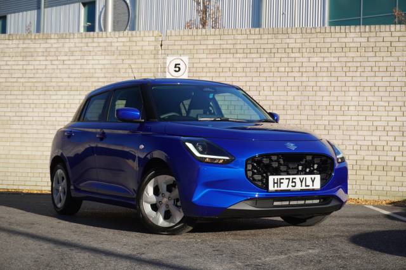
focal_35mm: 63
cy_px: 135
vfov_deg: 21.5
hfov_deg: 31.9
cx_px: 203
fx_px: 710
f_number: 5.6
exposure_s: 1/160
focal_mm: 42
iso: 100
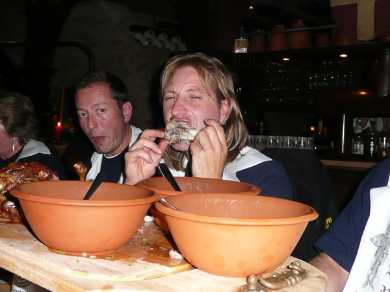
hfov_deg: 42.1
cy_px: 146
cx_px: 195
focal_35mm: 45
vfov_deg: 32.2
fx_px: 507
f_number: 3.4
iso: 200
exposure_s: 1/30
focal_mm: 4.9
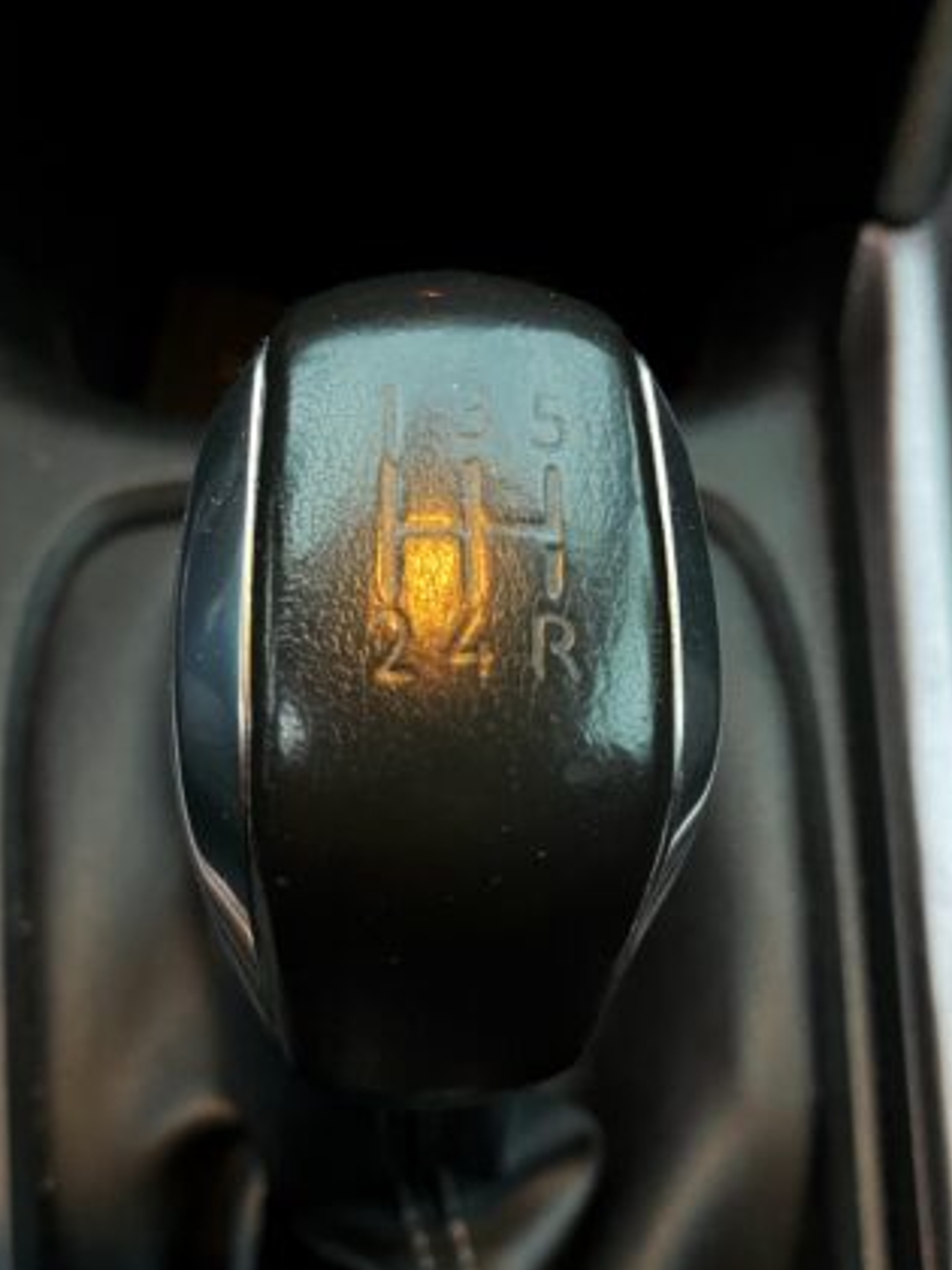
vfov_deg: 47.8
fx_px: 1430
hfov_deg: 36.8
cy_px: 708
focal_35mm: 39
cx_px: 443
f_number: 1.6
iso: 1000
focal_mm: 5.1
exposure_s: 1/25
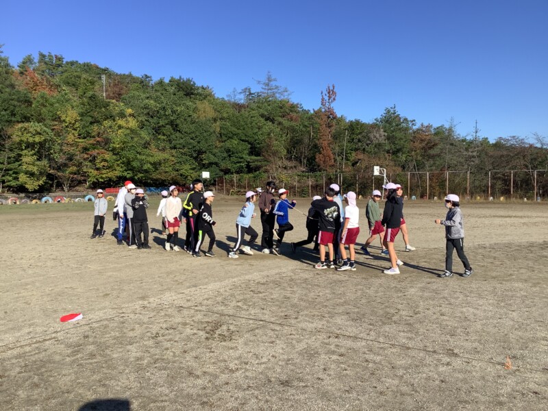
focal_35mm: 31
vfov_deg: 45.4
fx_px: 491
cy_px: 206
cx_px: 274
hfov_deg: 58.4
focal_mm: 3.3
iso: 25
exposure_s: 1/1335
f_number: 2.4
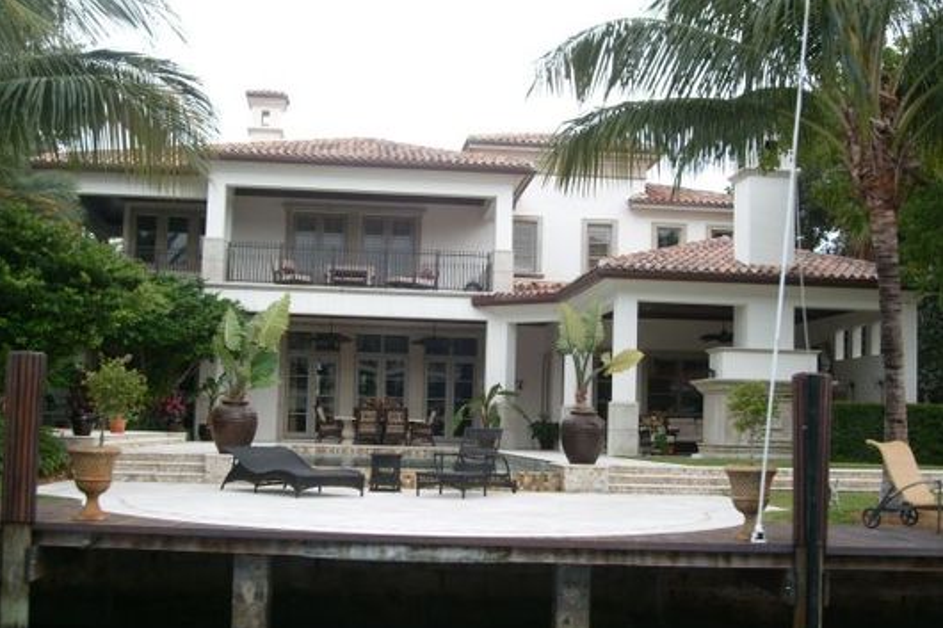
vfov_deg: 29.8
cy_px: 326
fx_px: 1178
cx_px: 471
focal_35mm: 45
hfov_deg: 43.6
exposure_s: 1/125
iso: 80
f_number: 3
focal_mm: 7.2
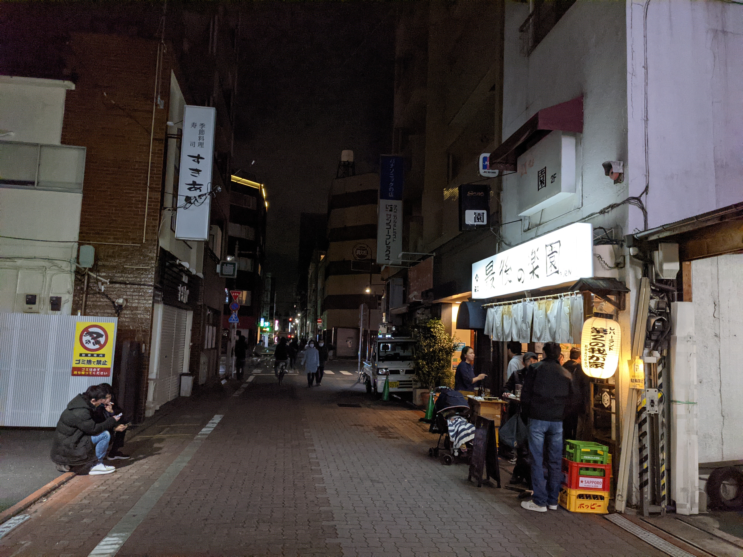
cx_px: 372
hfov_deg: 65.3
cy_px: 278
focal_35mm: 27
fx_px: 580
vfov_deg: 51.4
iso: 680
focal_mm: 4.38
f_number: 1.73
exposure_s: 1/100
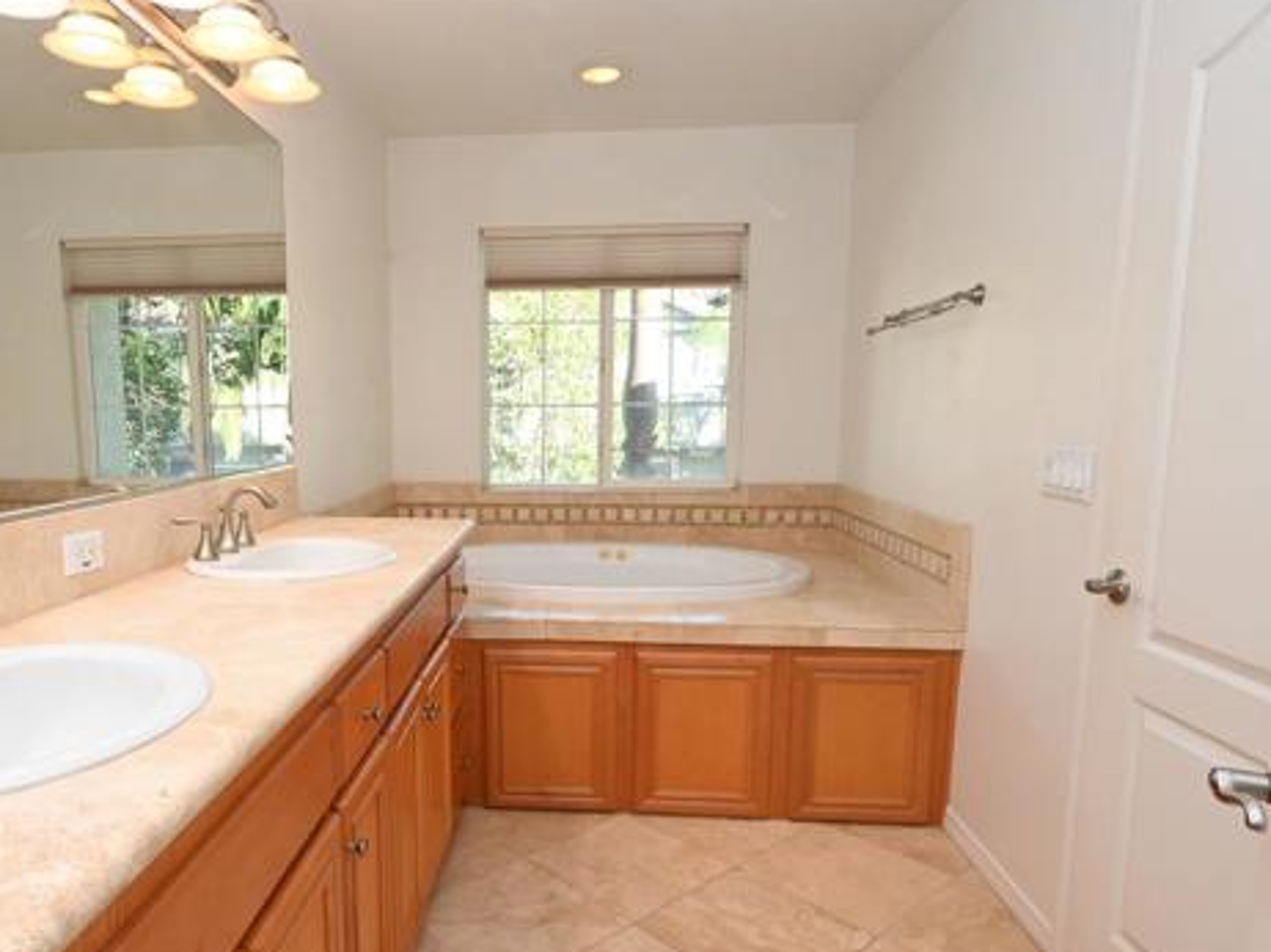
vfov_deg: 56.7
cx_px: 506
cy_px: 524
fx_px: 881
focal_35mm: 24
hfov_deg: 70.9
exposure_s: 1/100
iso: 2000
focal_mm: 12
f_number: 14
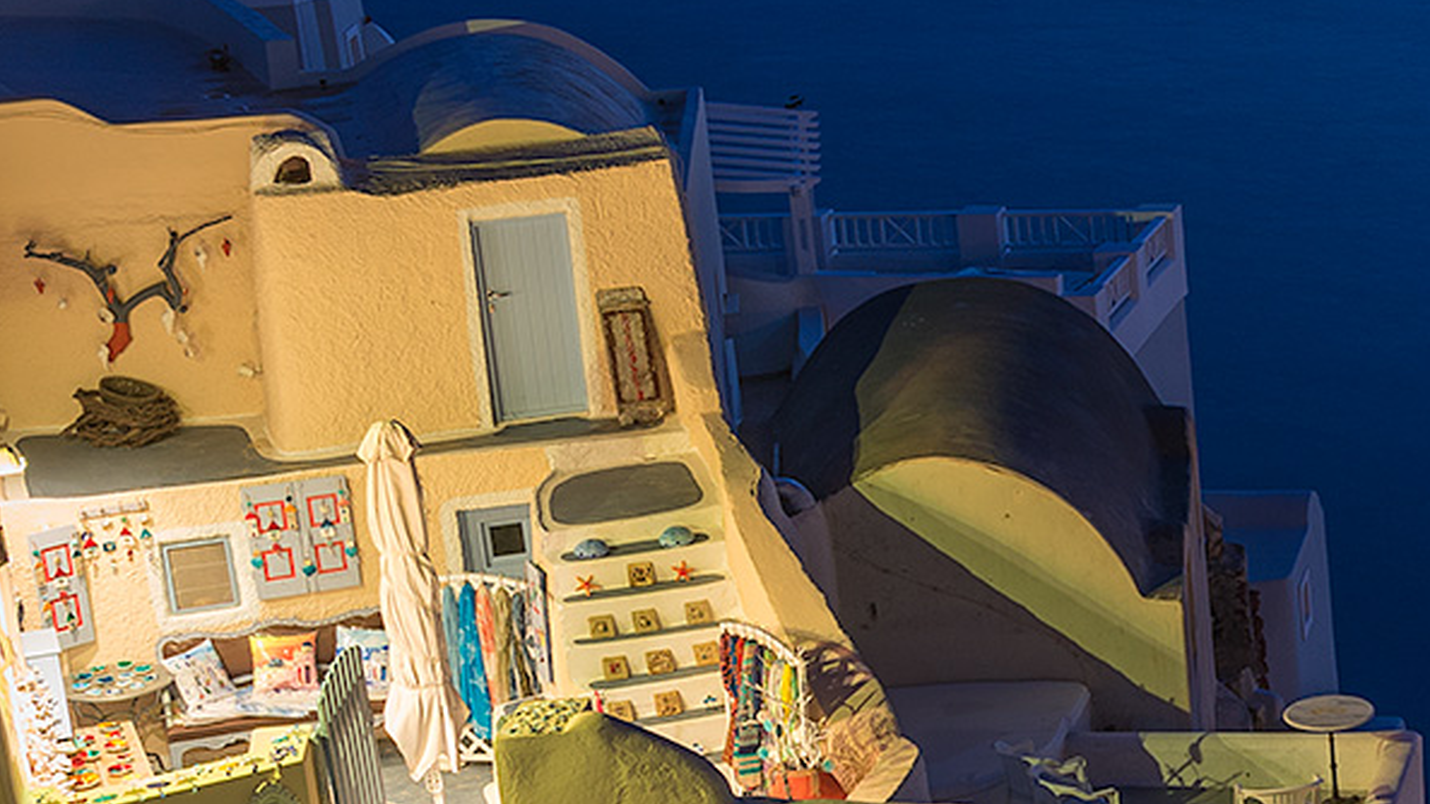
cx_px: 2126
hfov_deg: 24.6
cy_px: 279
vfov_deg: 17.9
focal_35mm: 67
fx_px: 2540
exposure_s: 15
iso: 64
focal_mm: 20
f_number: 11
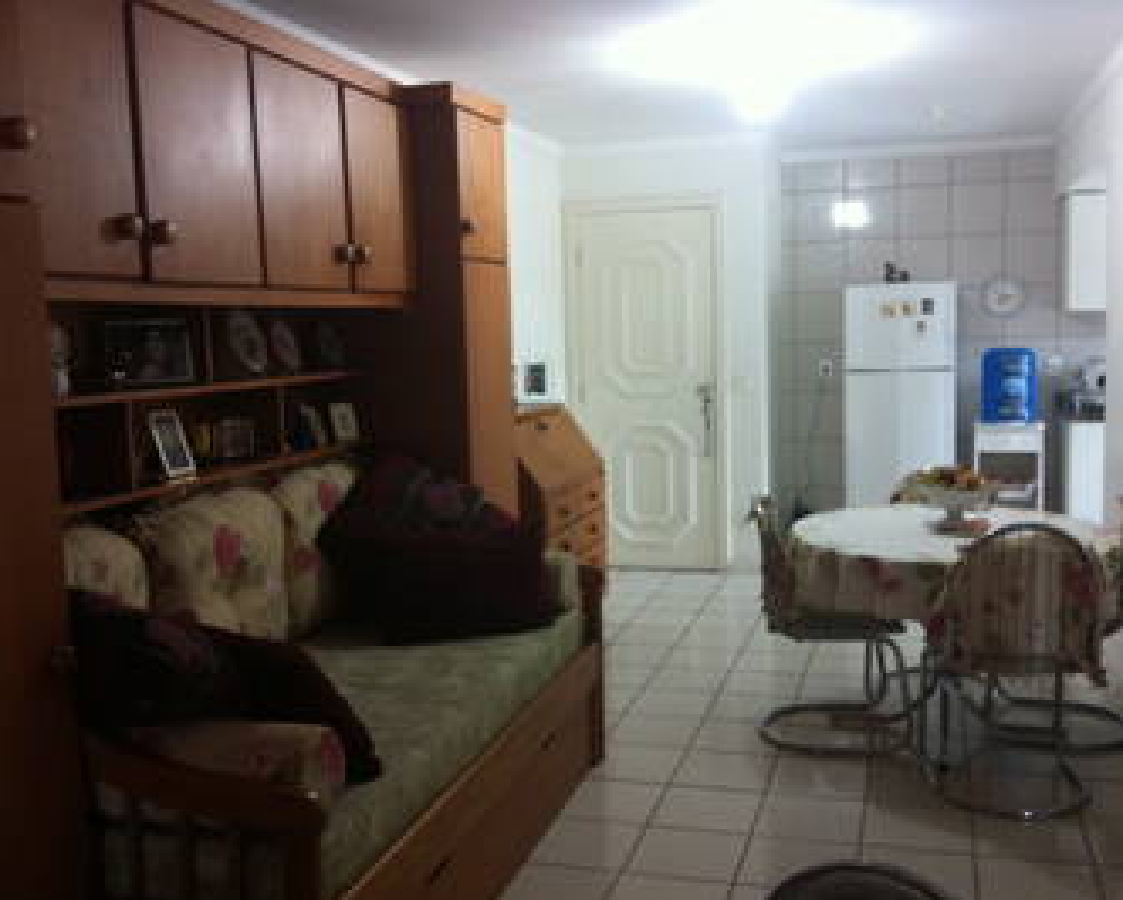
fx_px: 1230
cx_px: 605
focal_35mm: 37
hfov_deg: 49.0
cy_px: 453
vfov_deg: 40.2
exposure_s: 1/17
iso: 250
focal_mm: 3.85
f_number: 2.8
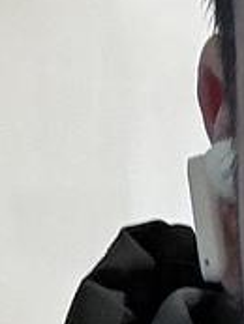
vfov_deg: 8.9
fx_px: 2084
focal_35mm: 222
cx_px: 597
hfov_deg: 6.4
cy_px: 227
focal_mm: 2.69
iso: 250
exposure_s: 1/33
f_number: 1.9
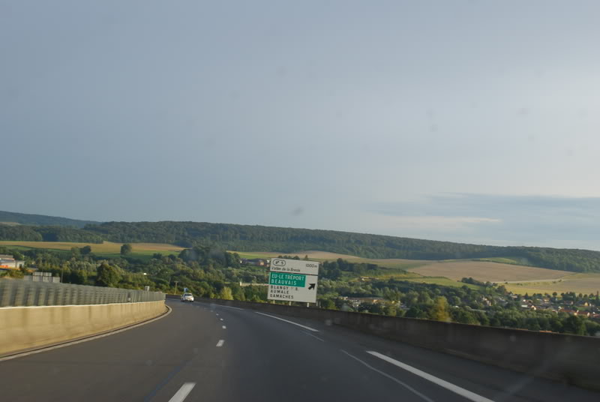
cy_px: 201
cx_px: 300
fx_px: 851
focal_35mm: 51
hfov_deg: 38.8
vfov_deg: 26.6
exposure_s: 1/60
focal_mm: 34
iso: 100
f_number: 7.1
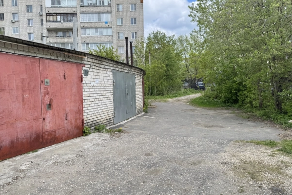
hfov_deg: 69.4
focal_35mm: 26
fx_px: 211
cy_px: 99
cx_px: 143
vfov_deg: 49.5
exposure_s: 1/1339
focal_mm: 6.76
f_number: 1.78
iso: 80
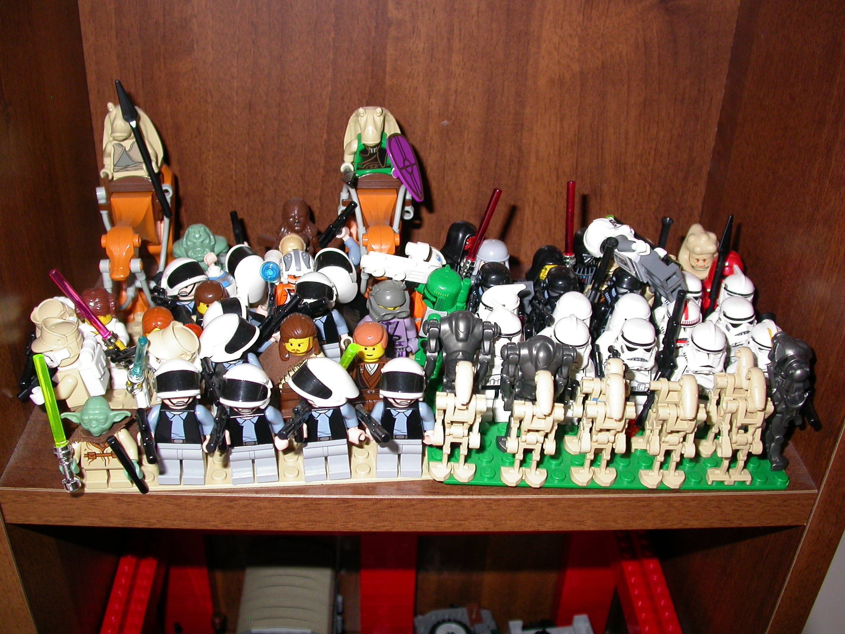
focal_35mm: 38
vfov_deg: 37.7
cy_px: 317
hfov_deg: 49.0
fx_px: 928
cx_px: 422
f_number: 2.6
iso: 100
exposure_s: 1/60
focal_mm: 7.85
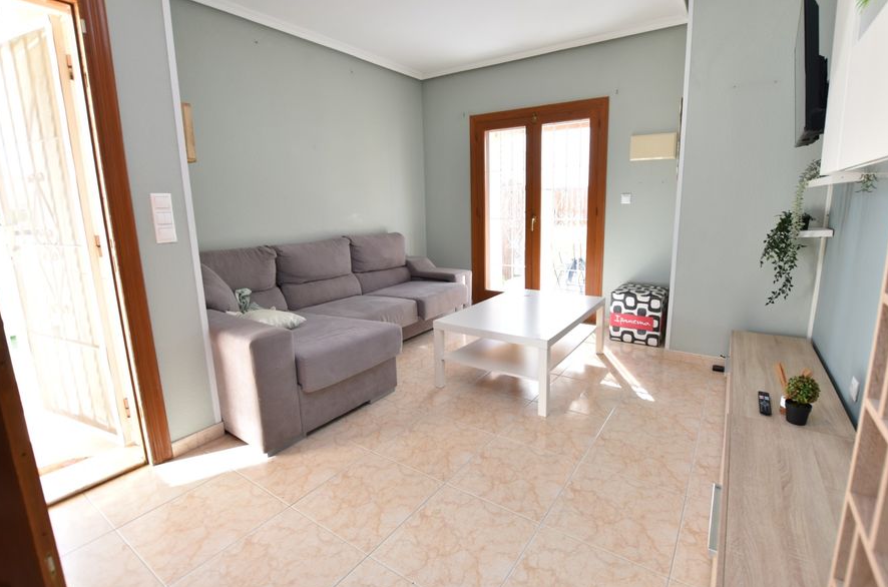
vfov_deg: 73.4
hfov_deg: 96.8
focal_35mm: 16
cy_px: 280
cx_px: 469
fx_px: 394
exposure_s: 1/50
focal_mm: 10
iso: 200
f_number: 4.5
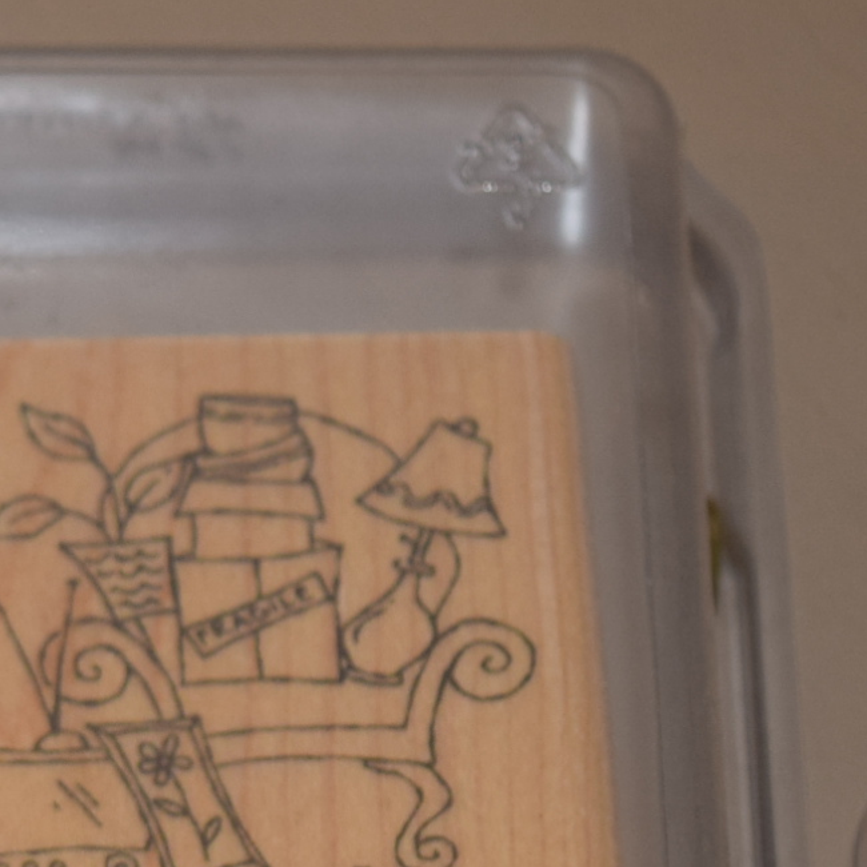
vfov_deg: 6.5
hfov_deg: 6.4
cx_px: -502
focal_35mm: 270
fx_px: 7651
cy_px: 744
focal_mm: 46
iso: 500
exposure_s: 1/60
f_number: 5
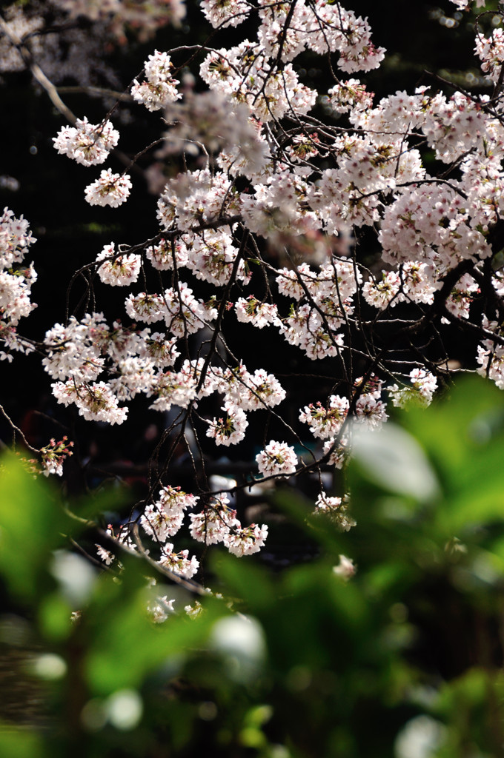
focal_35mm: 255
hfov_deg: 5.4
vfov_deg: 8.1
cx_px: 252
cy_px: 379
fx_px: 5369
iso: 200
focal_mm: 170
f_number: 8
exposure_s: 1/200
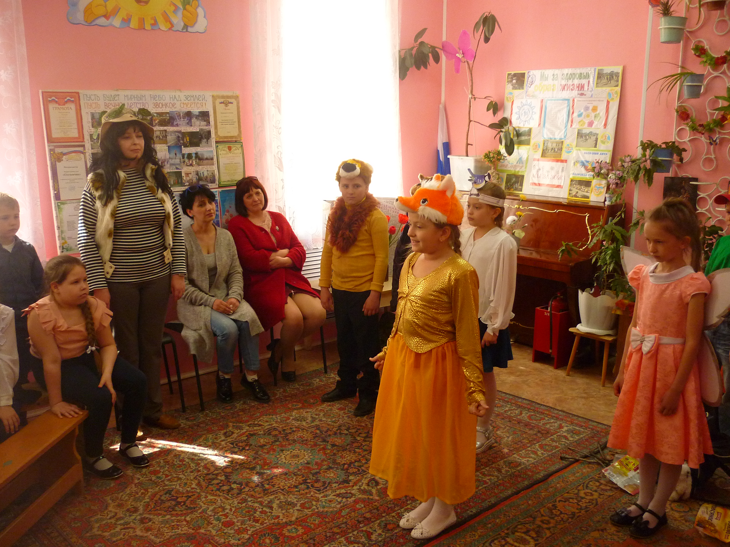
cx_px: 365
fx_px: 696
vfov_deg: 42.9
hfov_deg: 55.4
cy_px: 274
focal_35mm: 33
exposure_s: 1/60
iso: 320
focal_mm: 5.5
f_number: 2.8
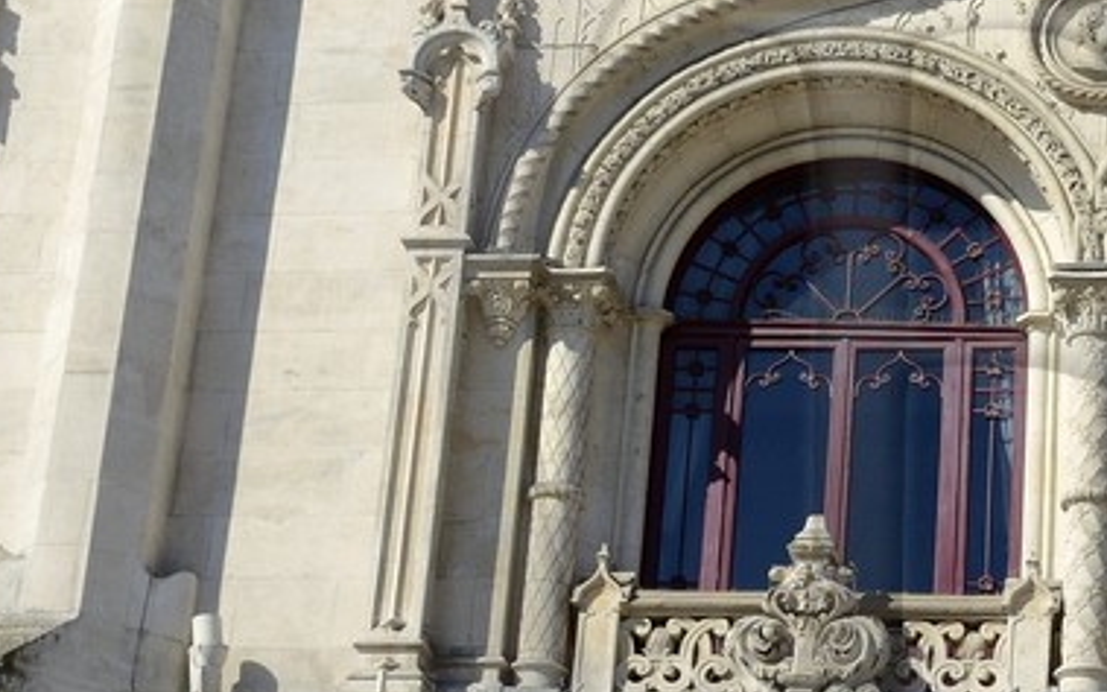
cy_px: 374
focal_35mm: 116
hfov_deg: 17.2
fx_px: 3500
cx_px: 1332
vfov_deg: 11.3
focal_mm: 27
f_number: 14
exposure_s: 1/200
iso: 200
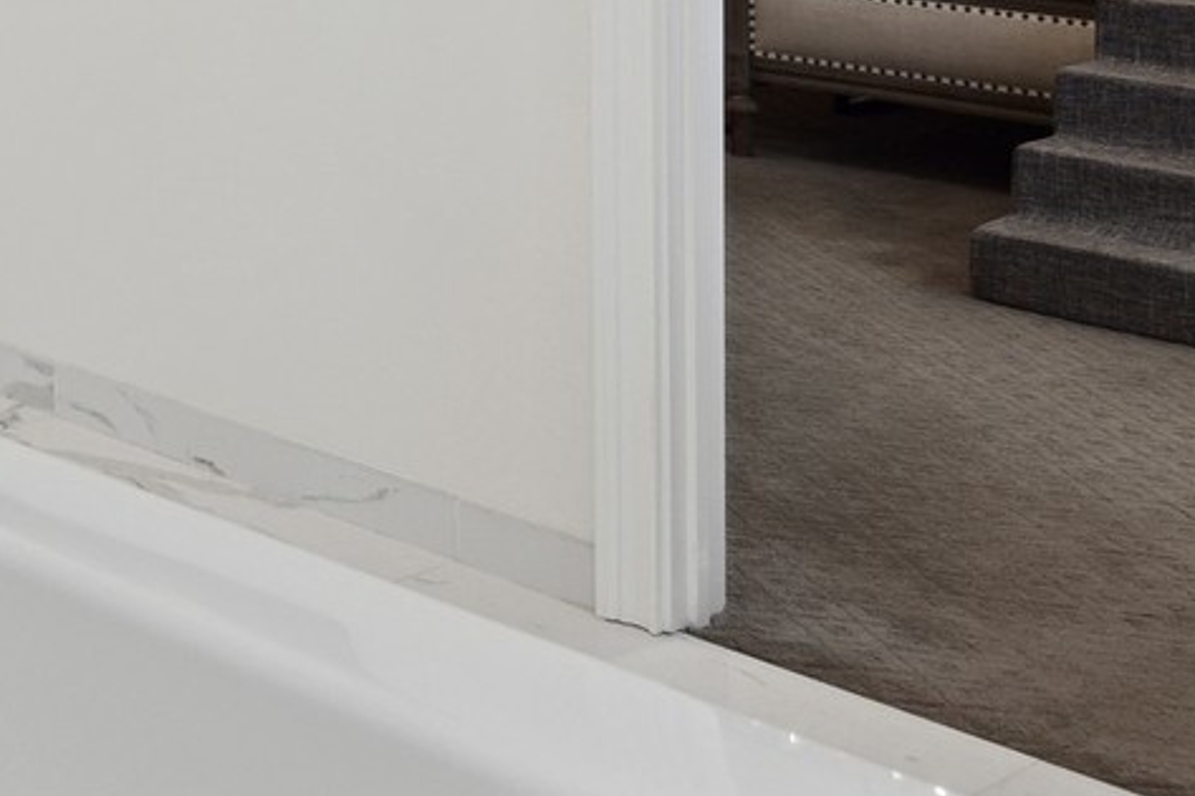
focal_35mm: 72
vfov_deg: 17.3
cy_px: -339
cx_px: -667
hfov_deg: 22.3
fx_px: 2389
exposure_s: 1/30
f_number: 6.7
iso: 200
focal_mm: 21
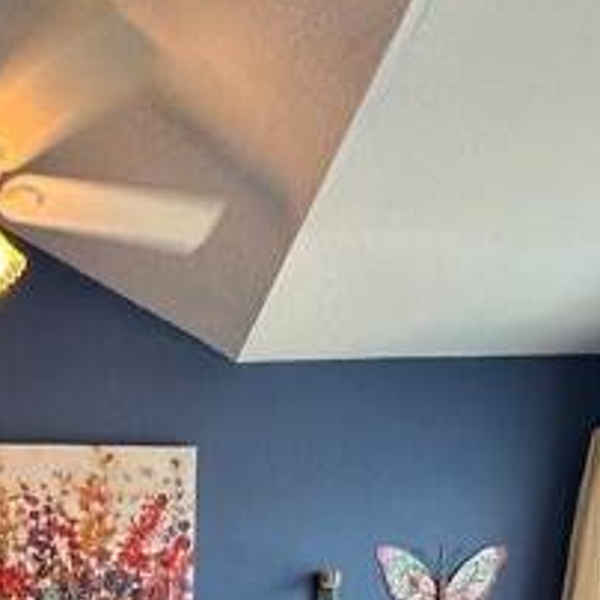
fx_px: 922
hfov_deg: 35.0
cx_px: 128
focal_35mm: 47
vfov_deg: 28.2
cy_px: 820
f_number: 2.2
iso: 200
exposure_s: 1/120
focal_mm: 2.22
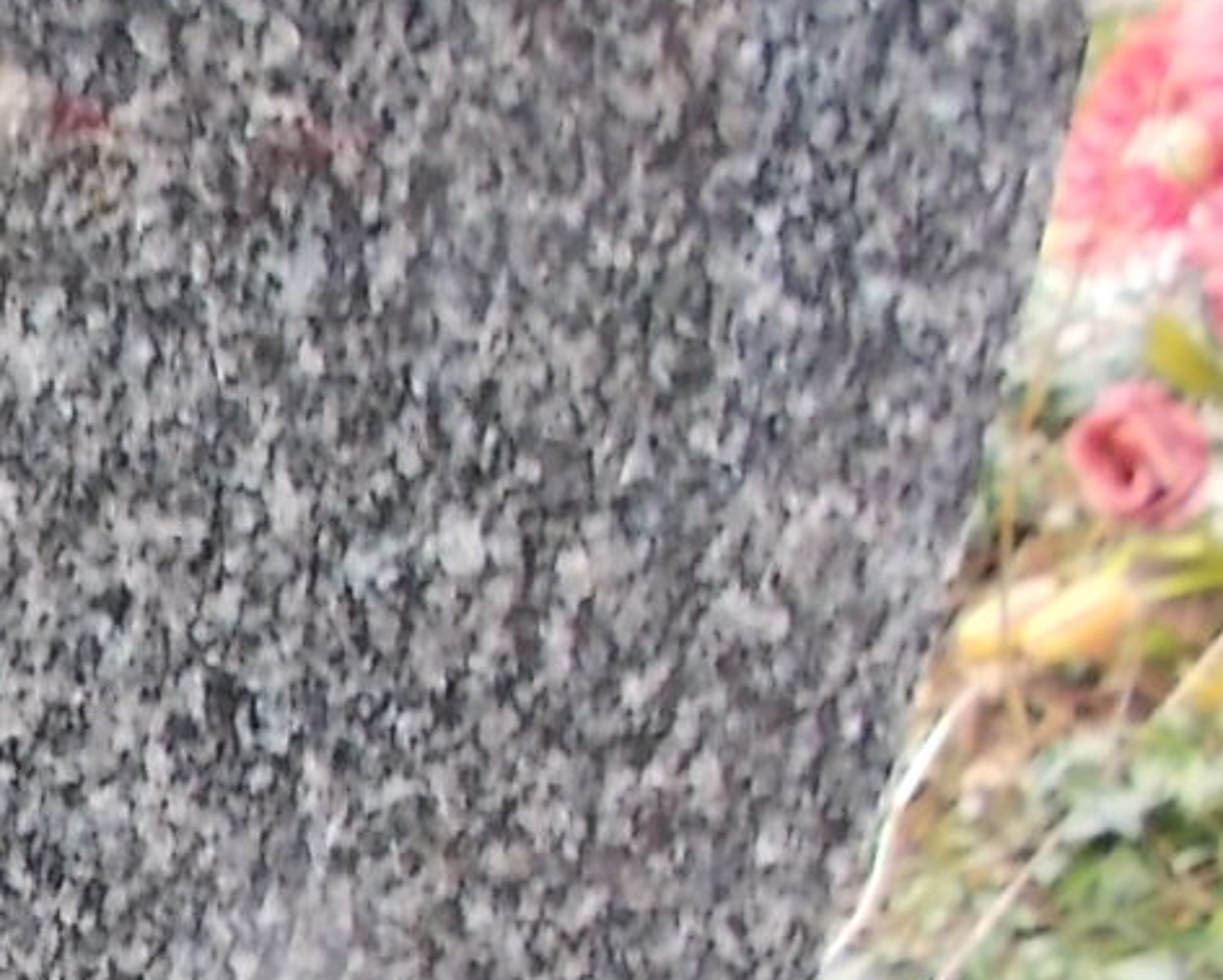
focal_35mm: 86
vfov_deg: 17.7
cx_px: -710
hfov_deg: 19.0
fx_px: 3114
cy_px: 832
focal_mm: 4.6
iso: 100
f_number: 3.2
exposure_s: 1/25
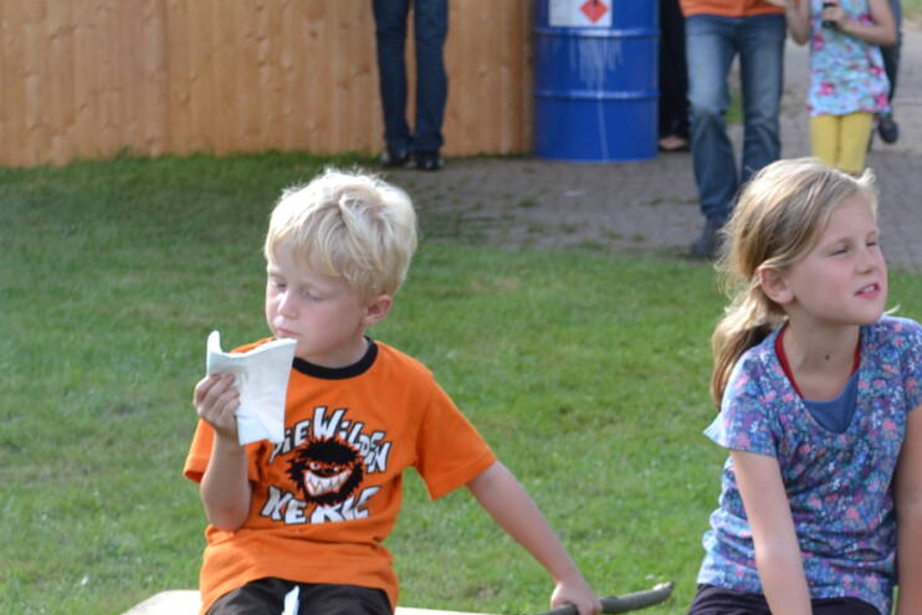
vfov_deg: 8.4
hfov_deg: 12.6
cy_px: 670
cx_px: 686
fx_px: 4175
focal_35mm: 163
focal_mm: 42
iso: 125
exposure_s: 1/125
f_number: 5.6
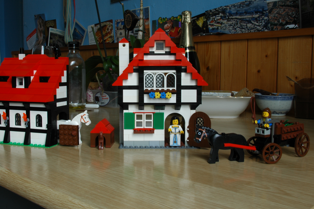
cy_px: 98
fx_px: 340
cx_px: 146
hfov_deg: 49.6
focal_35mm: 39
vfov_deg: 34.1
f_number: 25
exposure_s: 1/1.6
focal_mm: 22
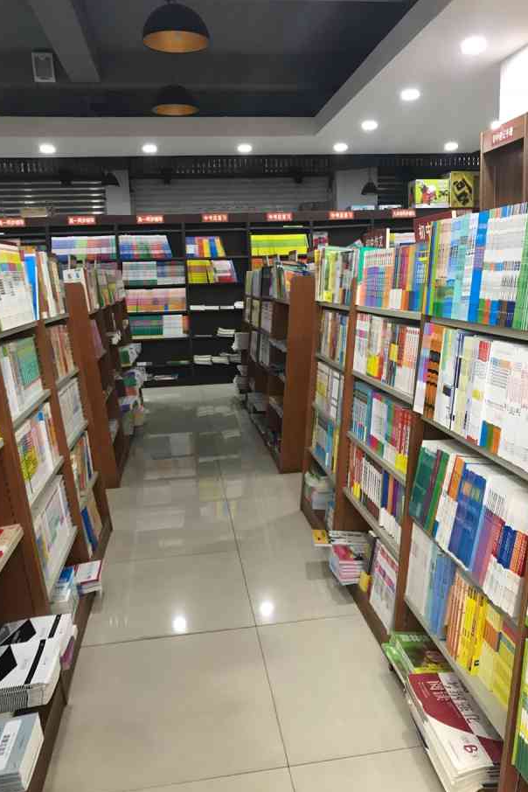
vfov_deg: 61.9
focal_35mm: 30
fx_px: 660
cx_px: 281
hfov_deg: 43.6
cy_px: 392
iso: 80
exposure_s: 1/17
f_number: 1.8
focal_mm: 3.99
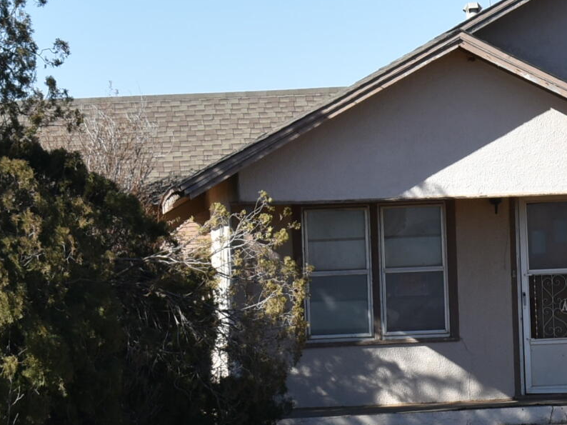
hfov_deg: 6.6
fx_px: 4909
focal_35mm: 300
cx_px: 469
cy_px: 292
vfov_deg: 5.0
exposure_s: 1/250
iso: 100
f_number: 8
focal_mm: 55
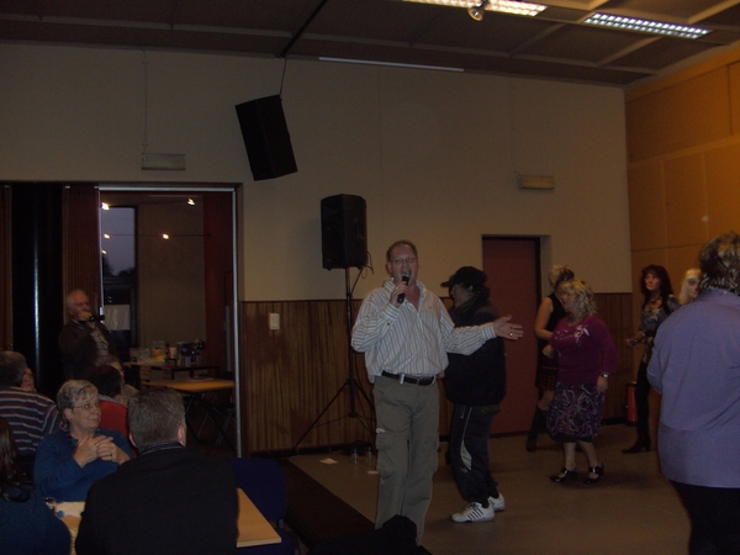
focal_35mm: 37
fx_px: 791
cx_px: 370
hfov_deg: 50.1
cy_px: 278
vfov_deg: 38.7
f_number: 2.8
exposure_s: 1/50
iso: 100
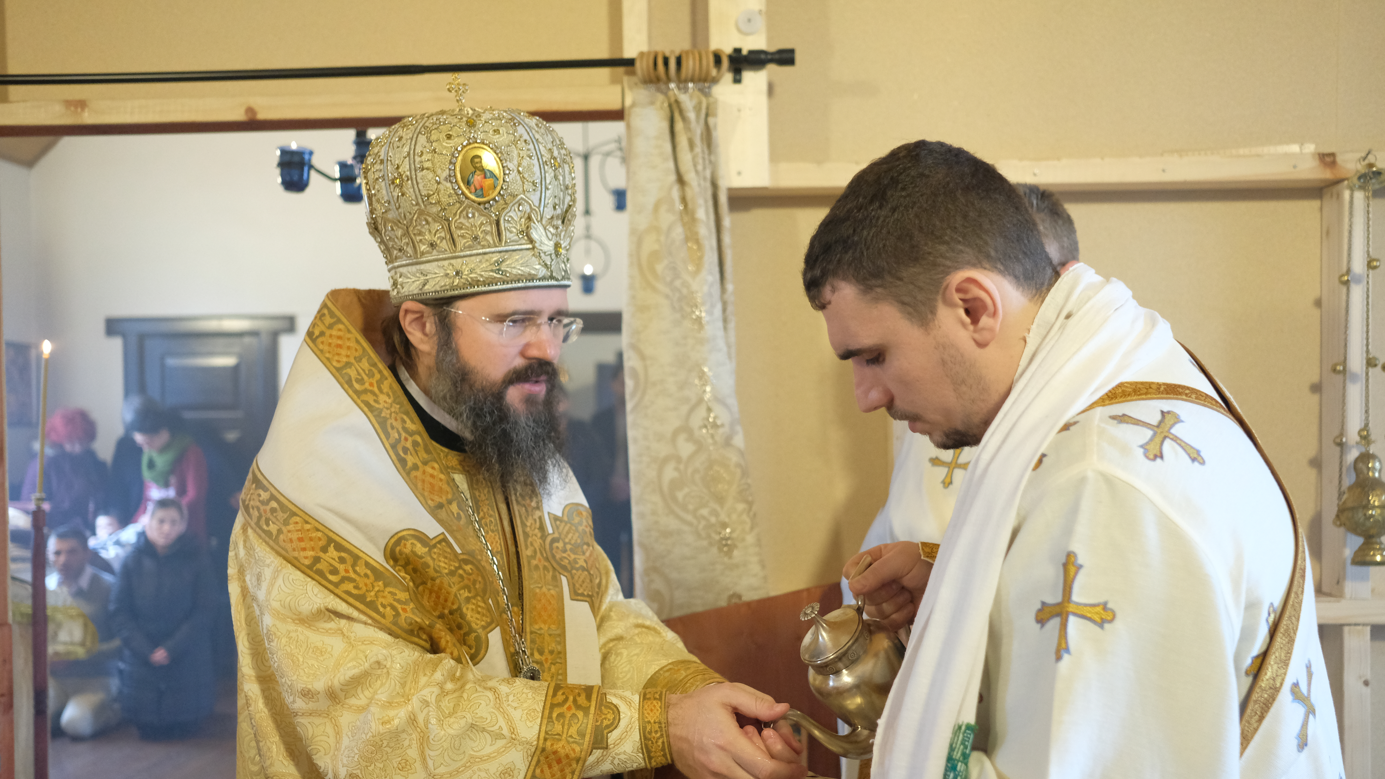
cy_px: 466
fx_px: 1359
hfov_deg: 54.0
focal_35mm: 37
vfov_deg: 31.9
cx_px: 696
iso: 2500
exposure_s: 1/80
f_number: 2
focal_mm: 23
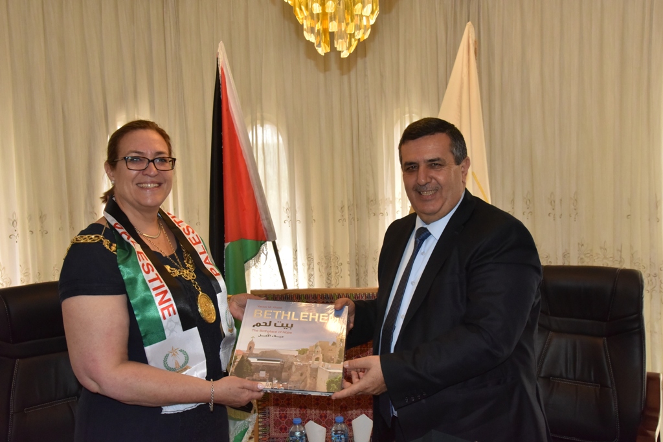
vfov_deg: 35.1
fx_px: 700
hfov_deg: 50.7
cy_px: 221
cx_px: 332
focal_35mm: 38
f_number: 11
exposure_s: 1/250
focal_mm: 38
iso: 3200
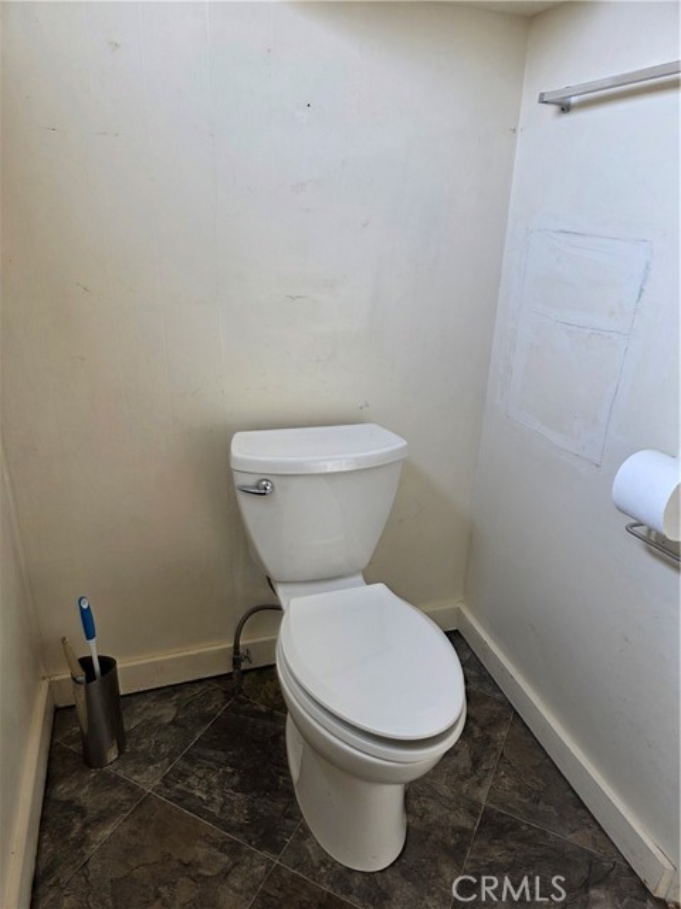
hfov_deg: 58.9
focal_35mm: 23
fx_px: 603
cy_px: 454
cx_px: 340
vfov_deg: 73.9
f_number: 1.7
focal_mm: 6.3
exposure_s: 1/180
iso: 80
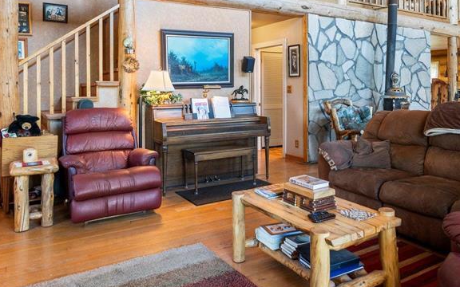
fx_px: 364
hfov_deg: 64.6
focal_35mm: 29
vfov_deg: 42.7
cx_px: 245
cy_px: 102
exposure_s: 1/1.67
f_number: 8
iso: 400
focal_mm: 16
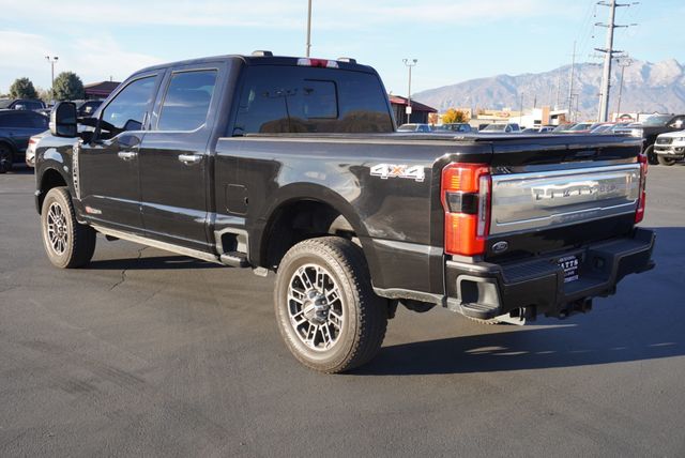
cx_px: 342
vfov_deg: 35.6
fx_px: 714
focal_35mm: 38
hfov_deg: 51.2
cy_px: 229
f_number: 6.3
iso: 100
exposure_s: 1/125
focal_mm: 25
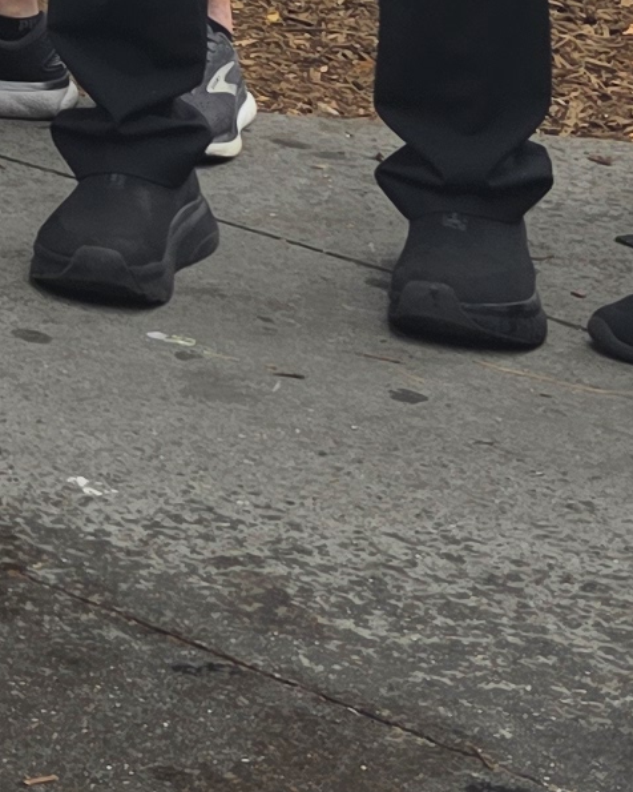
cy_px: -990
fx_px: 3536
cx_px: -1406
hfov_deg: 8.3
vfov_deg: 11.1
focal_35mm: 151
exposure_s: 1/120
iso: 20
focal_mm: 6.3
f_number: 1.7
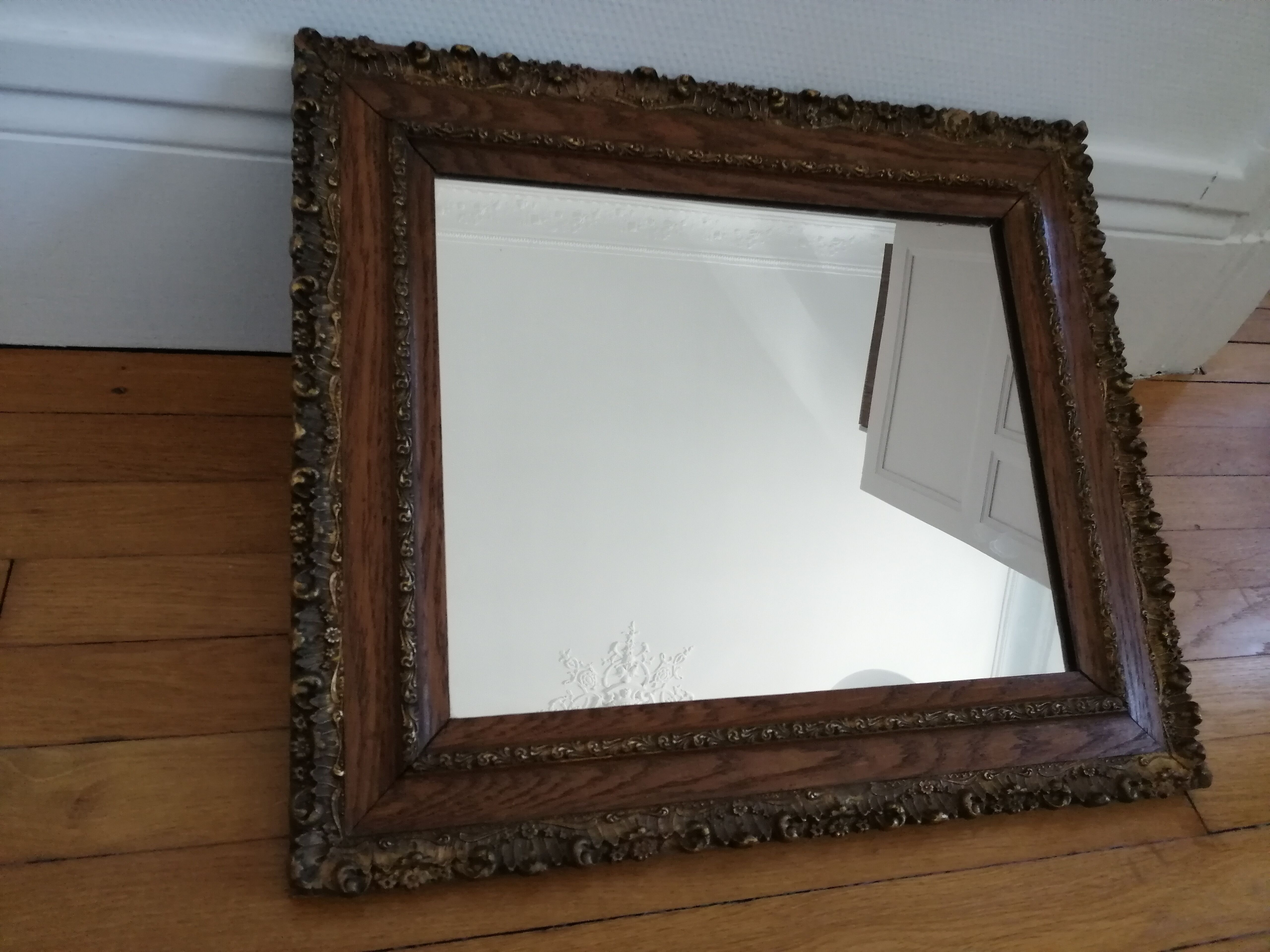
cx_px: 635
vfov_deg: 51.4
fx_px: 991
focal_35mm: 27
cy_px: 476
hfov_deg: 65.3
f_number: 1.8
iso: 320
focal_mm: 3.96
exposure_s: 1/100
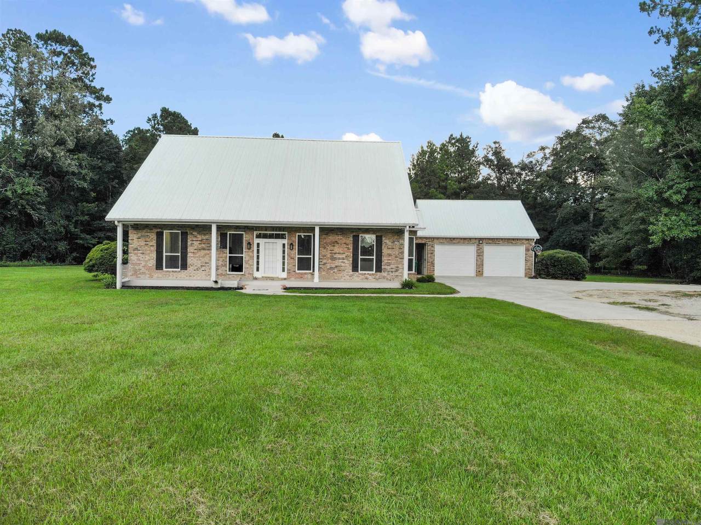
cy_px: 262
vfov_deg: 56.8
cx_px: 350
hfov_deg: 71.6
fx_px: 486
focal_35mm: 24
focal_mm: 4.5
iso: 118
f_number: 2.8
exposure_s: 1/590
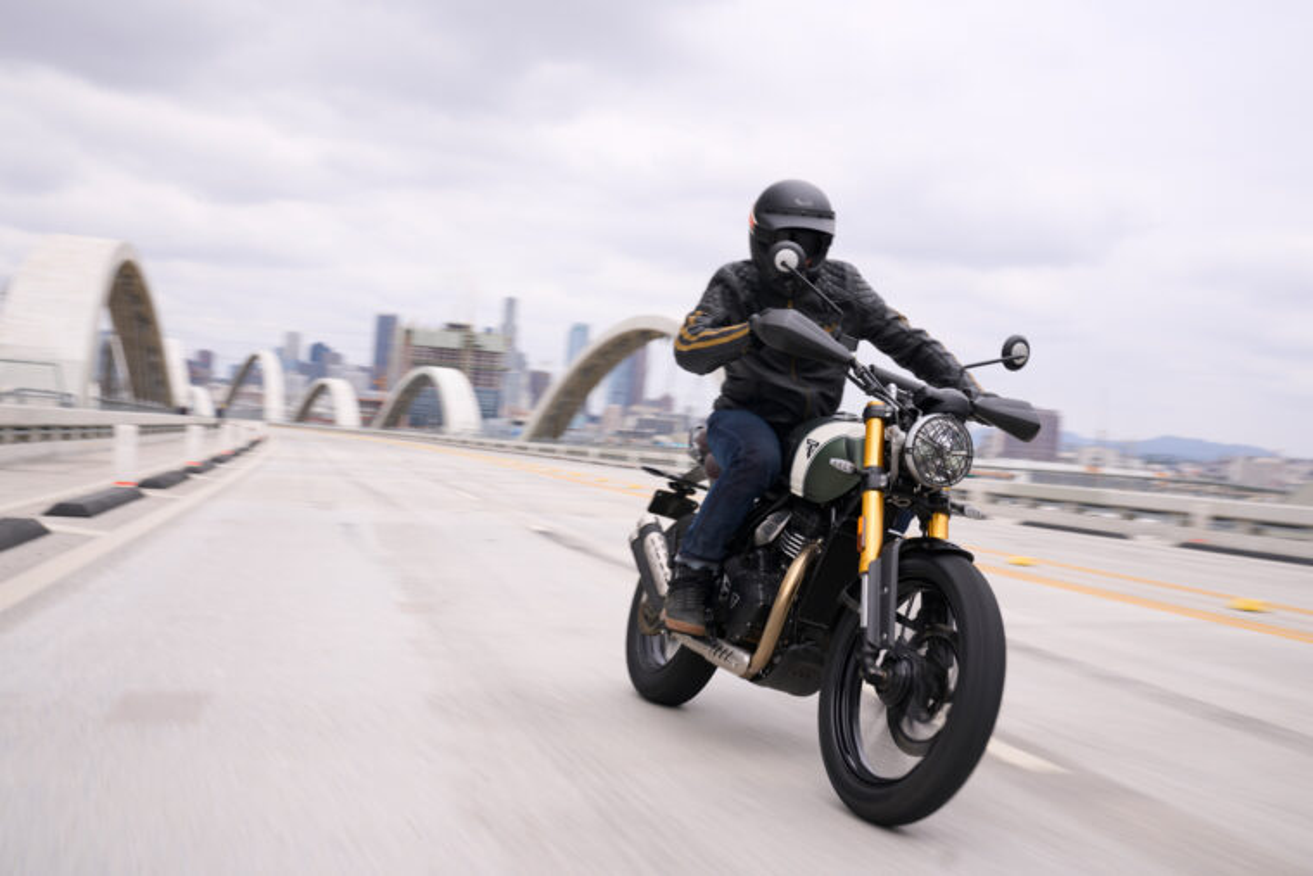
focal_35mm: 36
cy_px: 438
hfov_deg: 53.1
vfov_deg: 36.9
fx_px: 1313
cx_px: 656
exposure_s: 1/100
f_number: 5.6
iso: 100
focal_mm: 36
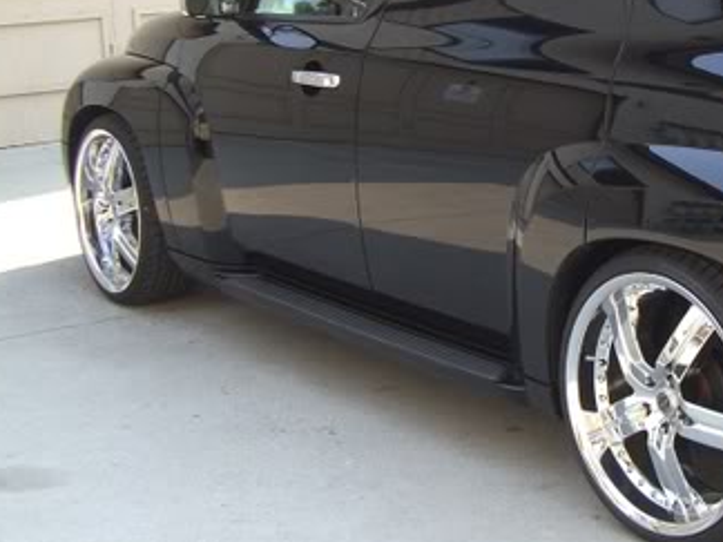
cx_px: 685
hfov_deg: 25.0
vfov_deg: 19.6
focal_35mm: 75
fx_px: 1566
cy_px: 183
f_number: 2.7
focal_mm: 6.2
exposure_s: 1/200
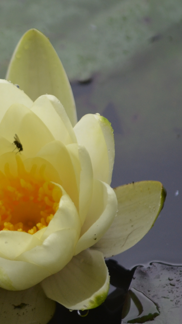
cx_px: -60
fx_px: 7464
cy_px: 169
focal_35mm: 870
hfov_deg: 1.4
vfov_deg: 2.5
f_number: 5.6
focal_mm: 300
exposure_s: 1/250
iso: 500
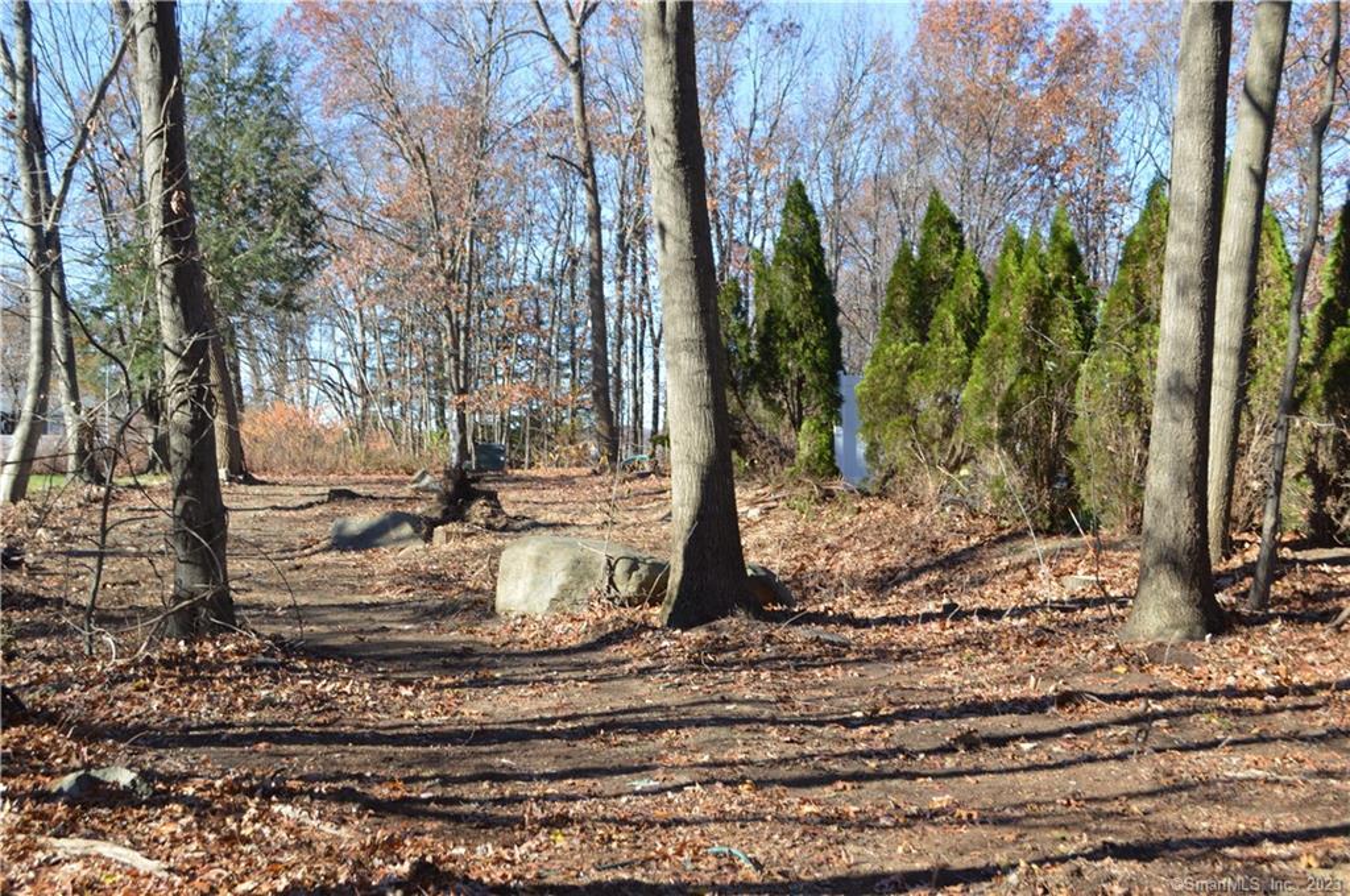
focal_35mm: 42
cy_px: 448
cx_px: 675
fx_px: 1573
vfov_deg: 31.8
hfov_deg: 46.5
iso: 140
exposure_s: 1/125
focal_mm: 28
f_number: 5.6
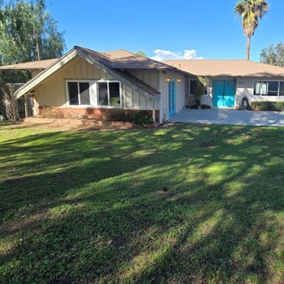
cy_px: 118
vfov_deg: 71.6
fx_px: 195
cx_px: 190
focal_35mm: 21
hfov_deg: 70.0
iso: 50
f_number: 2.2
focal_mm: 2.2
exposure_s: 1/1108
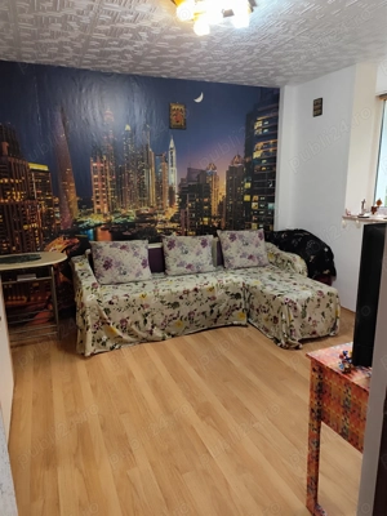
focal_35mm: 23
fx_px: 343
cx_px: 194
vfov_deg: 73.9
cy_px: 258
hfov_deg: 58.9
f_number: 1.65
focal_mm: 6.19
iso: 640
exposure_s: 1/50
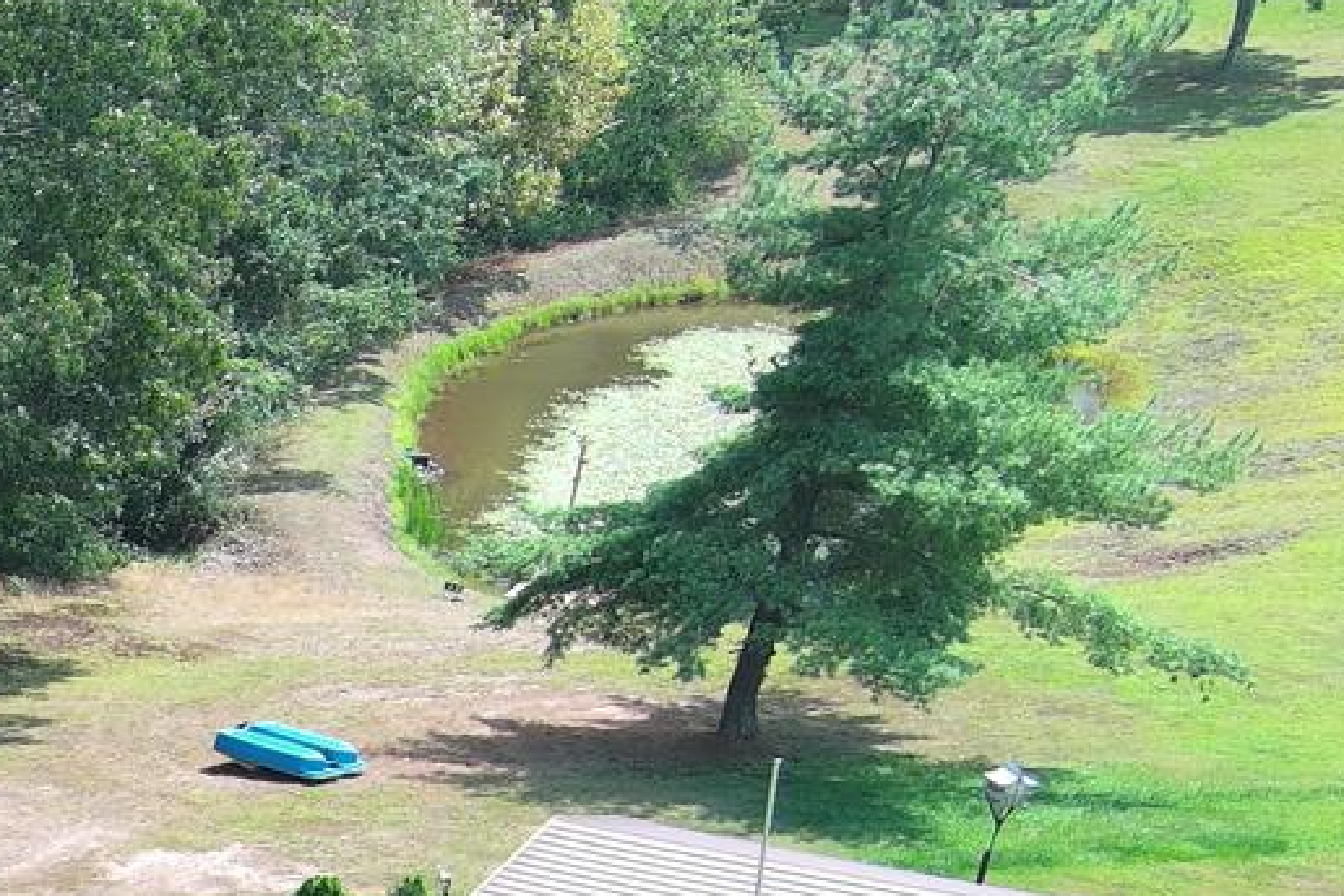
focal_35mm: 115
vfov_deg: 11.0
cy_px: 1705
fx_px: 4293
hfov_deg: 15.2
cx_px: -1117
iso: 100
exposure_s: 1/379
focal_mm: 10.57
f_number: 2.8
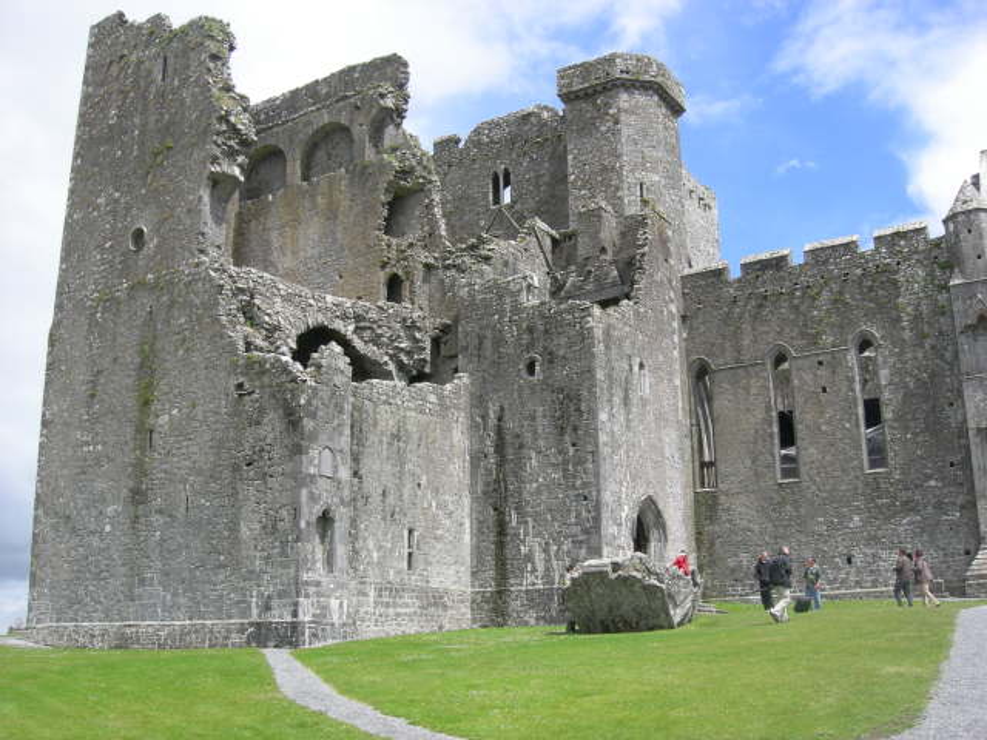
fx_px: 1026
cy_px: 370
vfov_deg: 39.7
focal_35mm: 36
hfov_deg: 51.4
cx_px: 494
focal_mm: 7.5
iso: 64
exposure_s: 1/260
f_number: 6
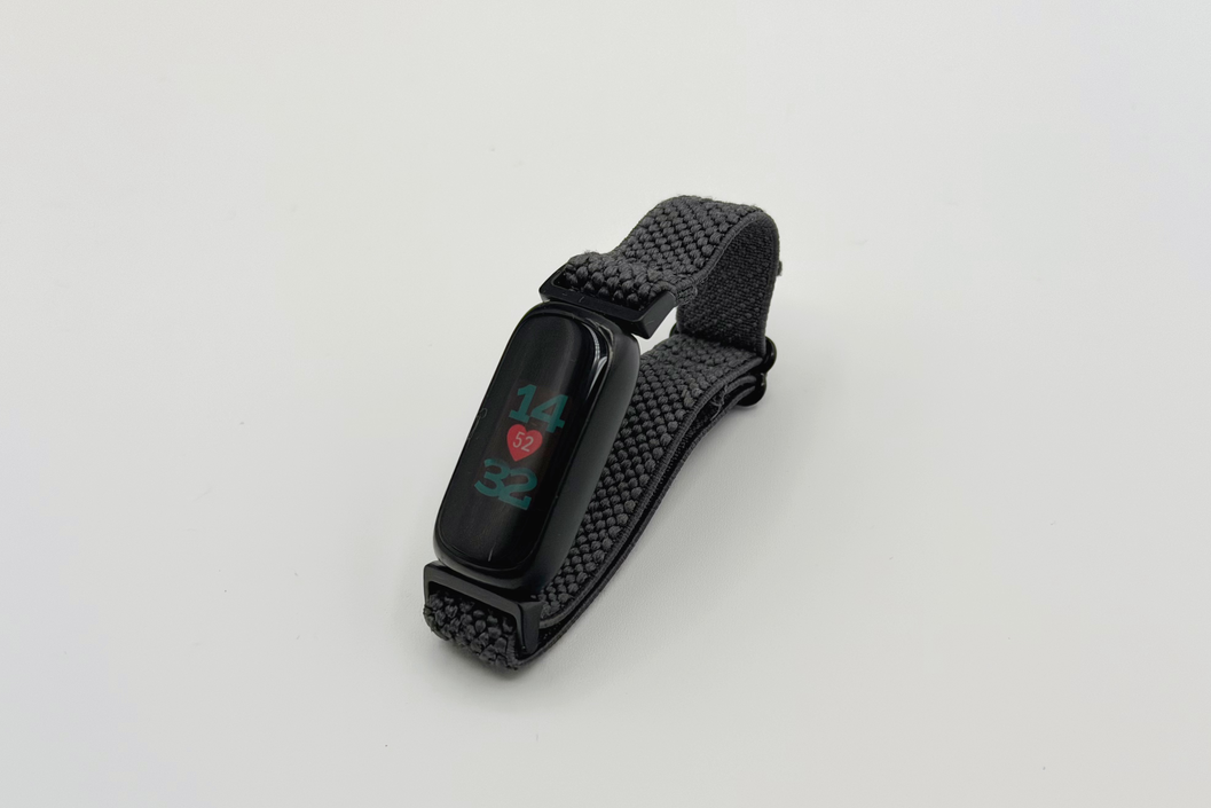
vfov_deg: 26.5
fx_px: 1716
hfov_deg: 38.9
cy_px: 440
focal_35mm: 51
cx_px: 599
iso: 64
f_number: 1.78
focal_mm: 6.76
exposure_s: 1/382
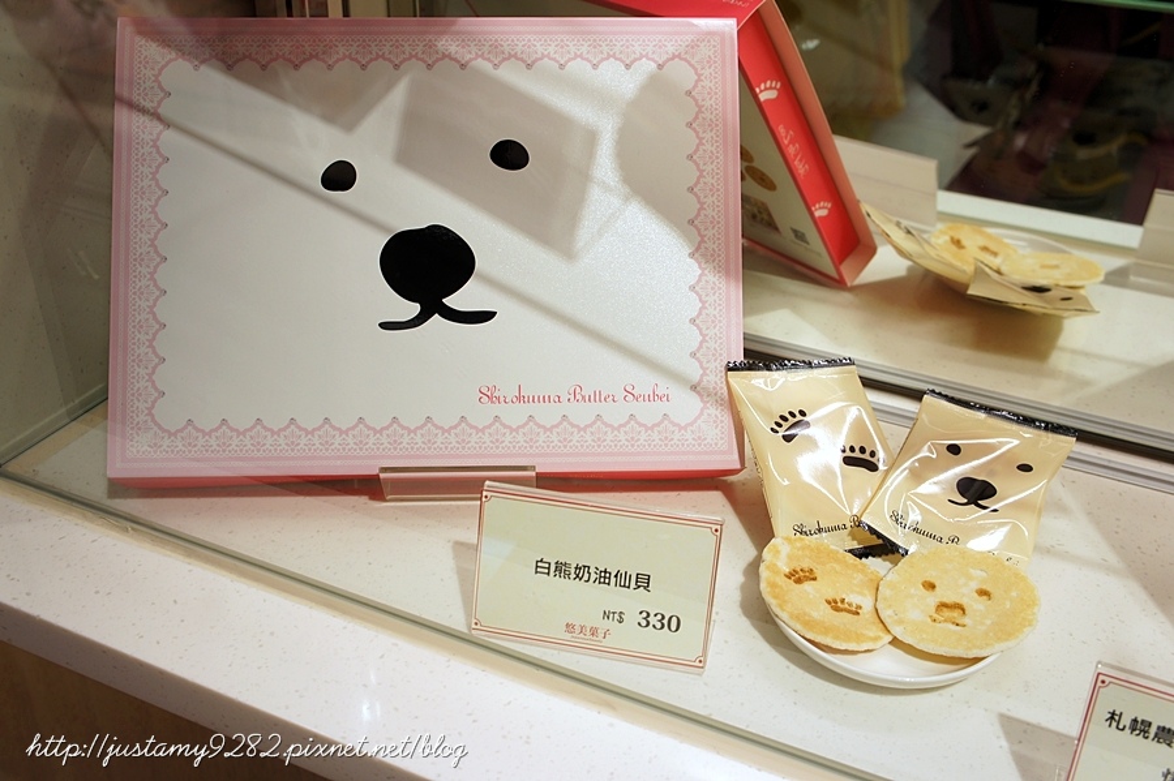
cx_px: 587
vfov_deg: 38.3
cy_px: 390
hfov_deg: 55.1
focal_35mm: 34
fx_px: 1124
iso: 200
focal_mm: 23
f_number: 5.6
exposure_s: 1/40
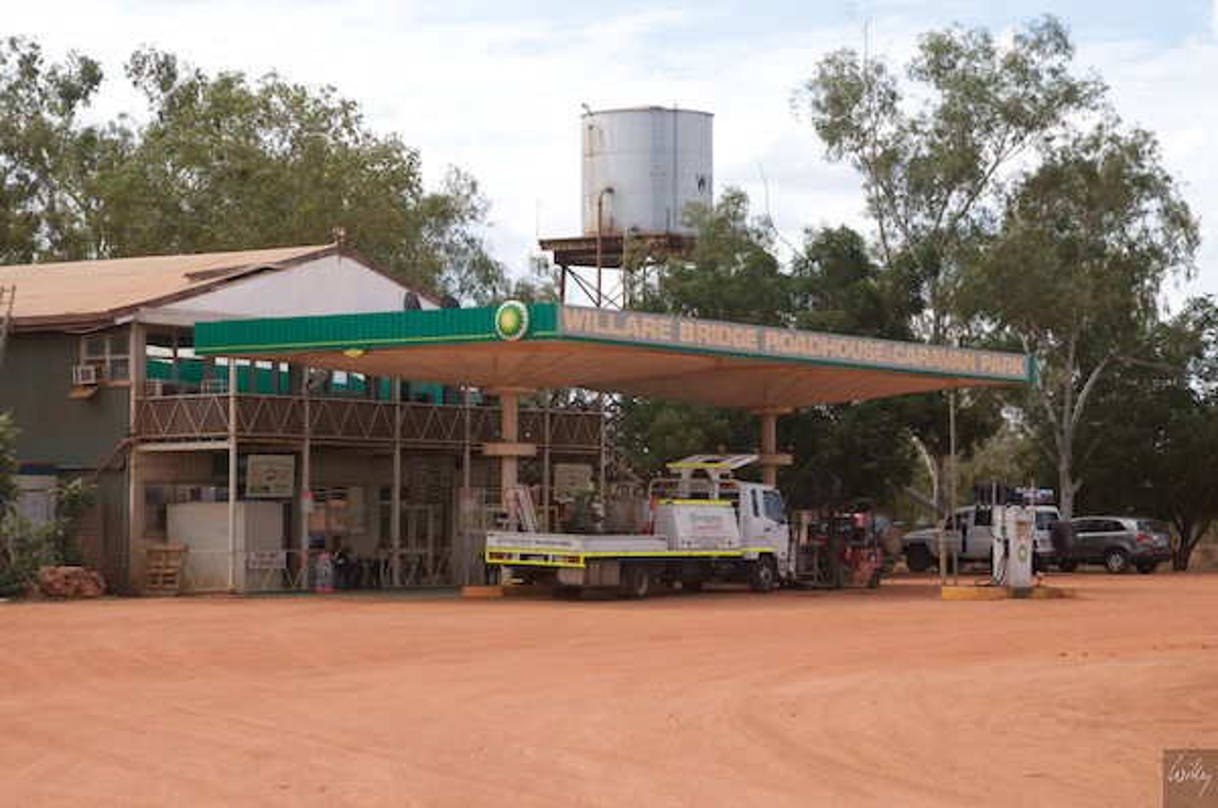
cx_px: 609
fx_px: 2939
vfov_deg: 15.7
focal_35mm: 87
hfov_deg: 23.4
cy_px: 404
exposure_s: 1/400
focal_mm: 58
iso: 320
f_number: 10
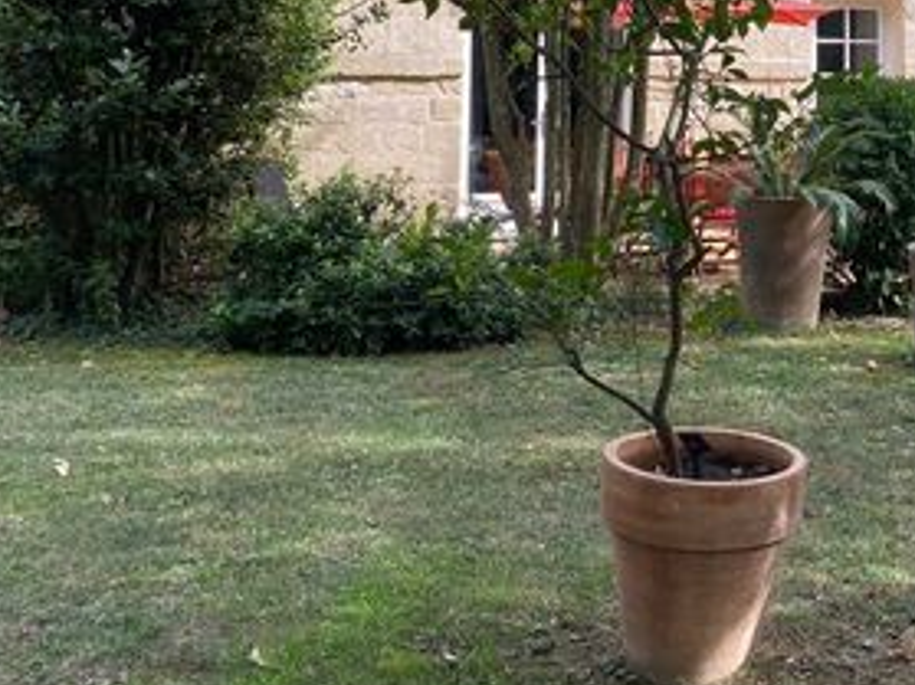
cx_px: 849
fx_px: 1480
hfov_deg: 32.4
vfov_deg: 24.8
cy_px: -3
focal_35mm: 56
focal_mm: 4.25
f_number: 1.8
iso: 32
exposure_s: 1/310
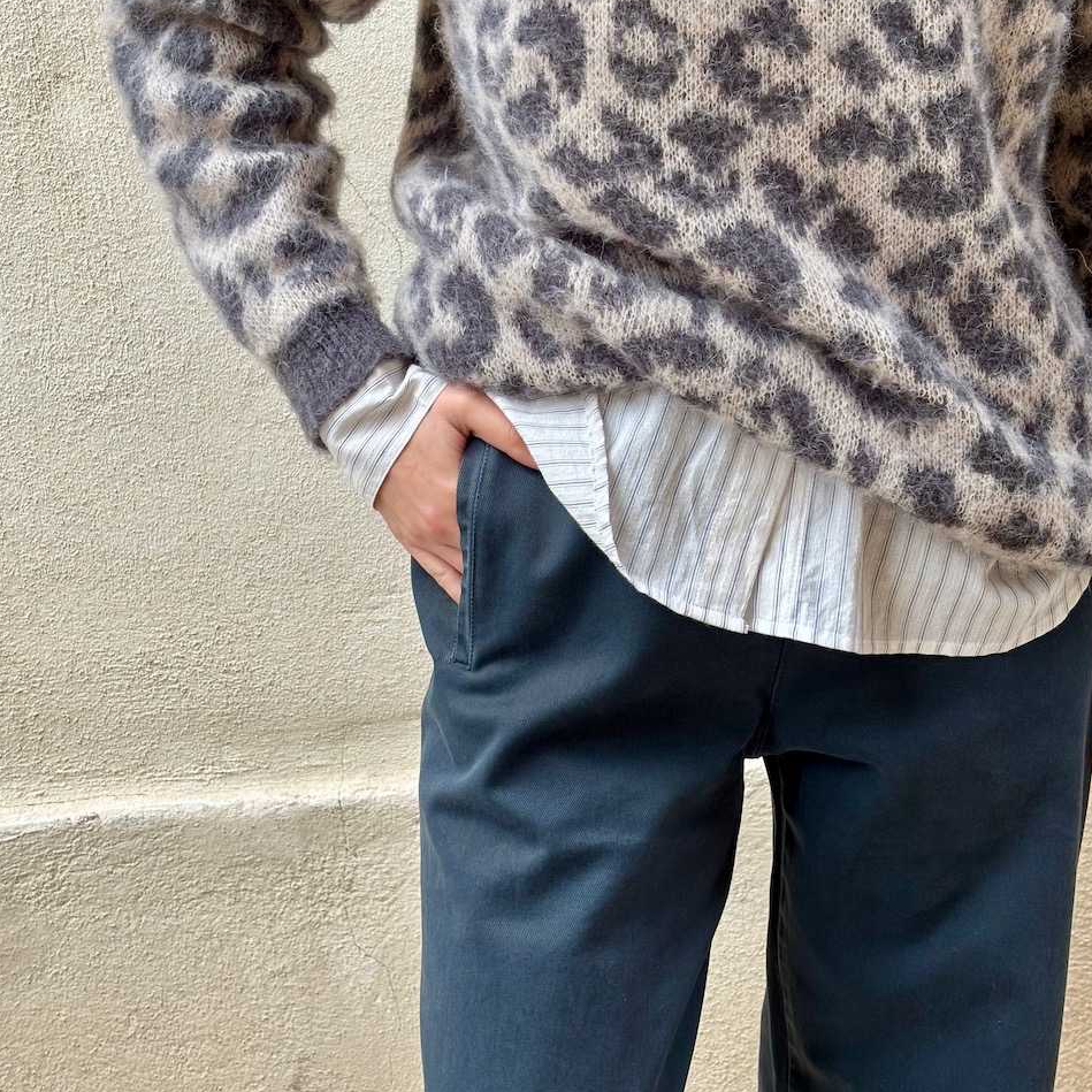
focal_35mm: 62
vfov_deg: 27.6
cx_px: 549
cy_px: 413
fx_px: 2213
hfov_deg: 27.7
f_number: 1.6
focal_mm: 5.96
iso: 32
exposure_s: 1/294
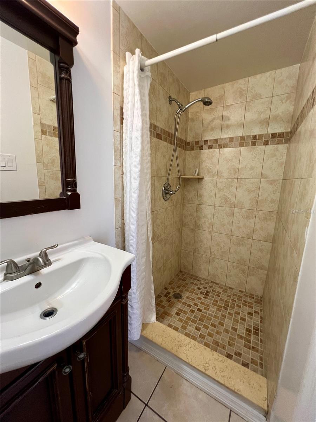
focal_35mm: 13
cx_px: 158
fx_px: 158
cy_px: 211
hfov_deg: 89.9
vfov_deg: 106.2
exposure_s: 1/120
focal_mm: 1.57
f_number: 1.8
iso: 200
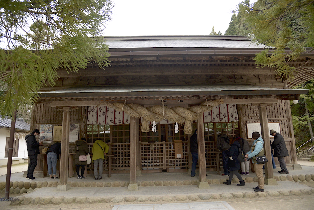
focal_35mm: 24
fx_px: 209
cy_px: 105
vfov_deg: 53.2
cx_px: 157
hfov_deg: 73.7
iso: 640
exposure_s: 1/80
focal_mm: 24
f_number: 4
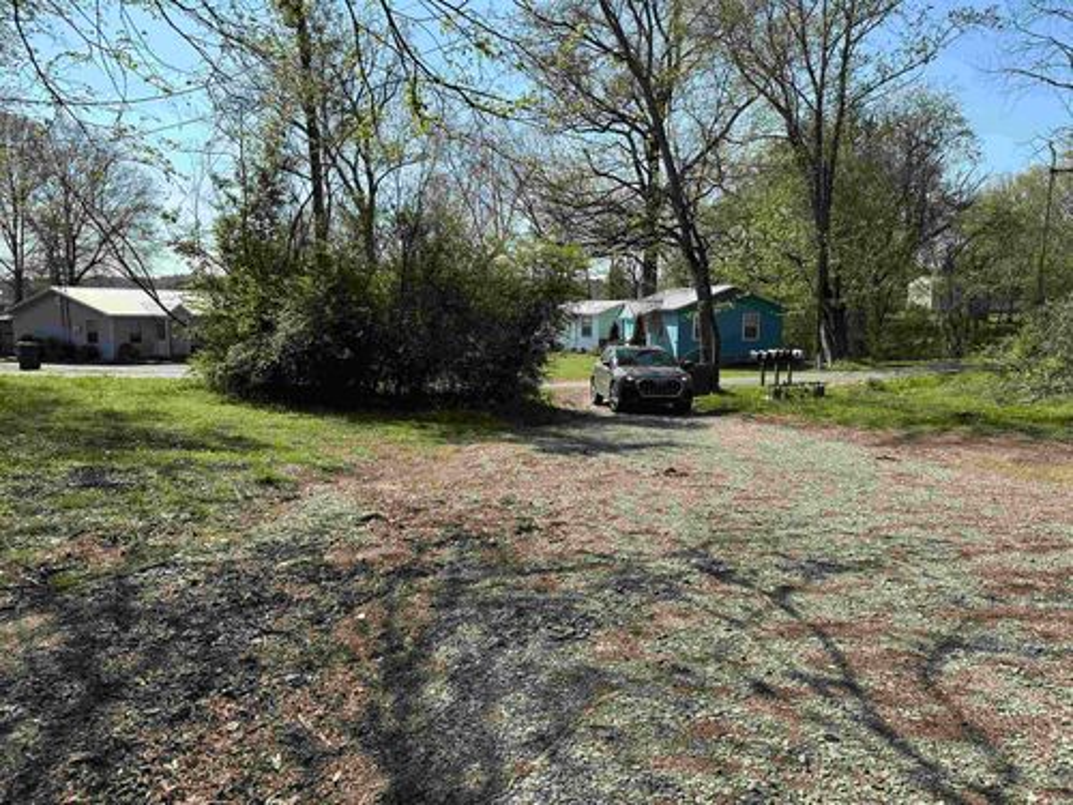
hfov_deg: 71.6
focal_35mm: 24
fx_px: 744
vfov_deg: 56.8
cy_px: 402
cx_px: 536
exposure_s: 1/3155
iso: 80
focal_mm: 6.86
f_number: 1.78
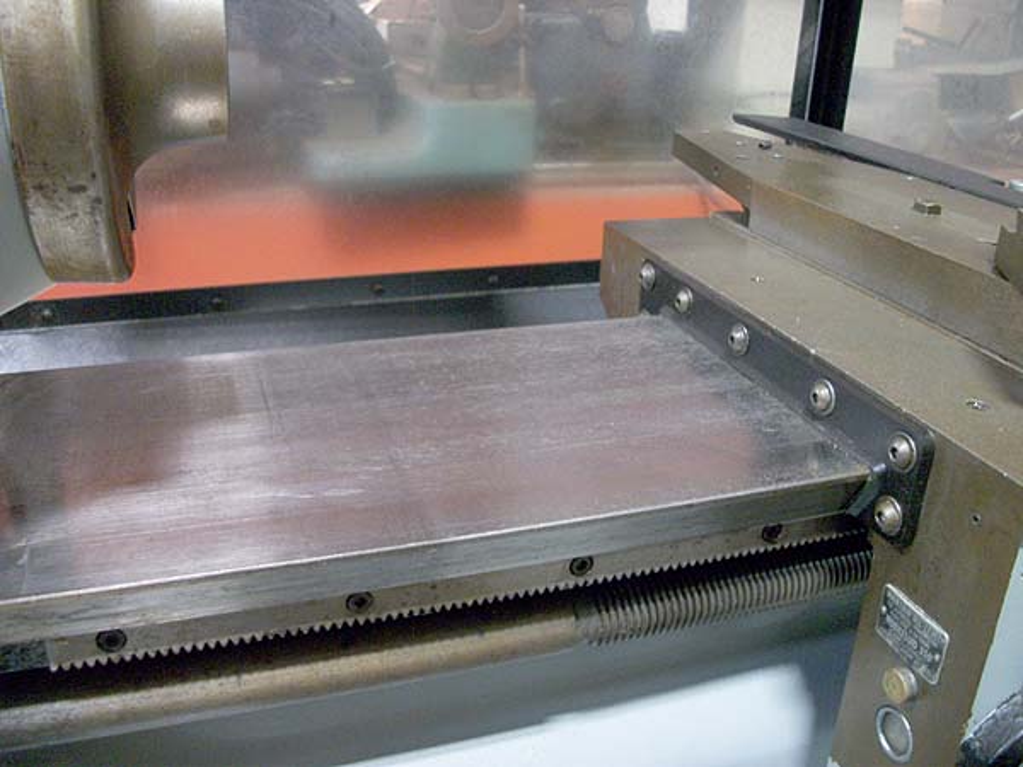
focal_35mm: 32
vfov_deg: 44.2
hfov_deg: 56.8
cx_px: 512
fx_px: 946
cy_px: 384
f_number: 2.9
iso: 250
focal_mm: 5.7
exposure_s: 1/8
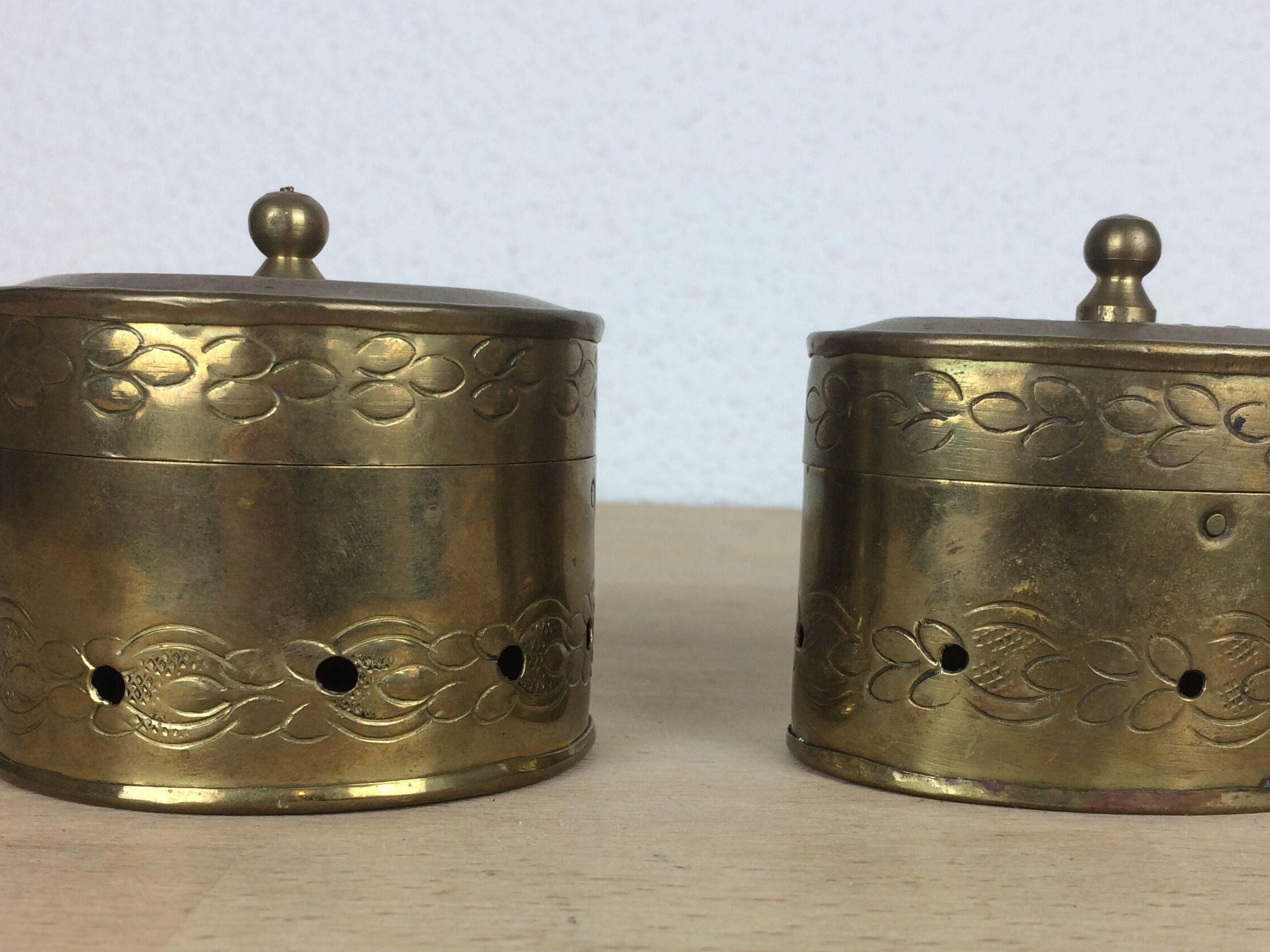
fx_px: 1541
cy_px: 615
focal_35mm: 42
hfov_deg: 44.7
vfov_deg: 34.1
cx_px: 705
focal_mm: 4.15
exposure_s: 1/100
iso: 50
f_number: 2.2
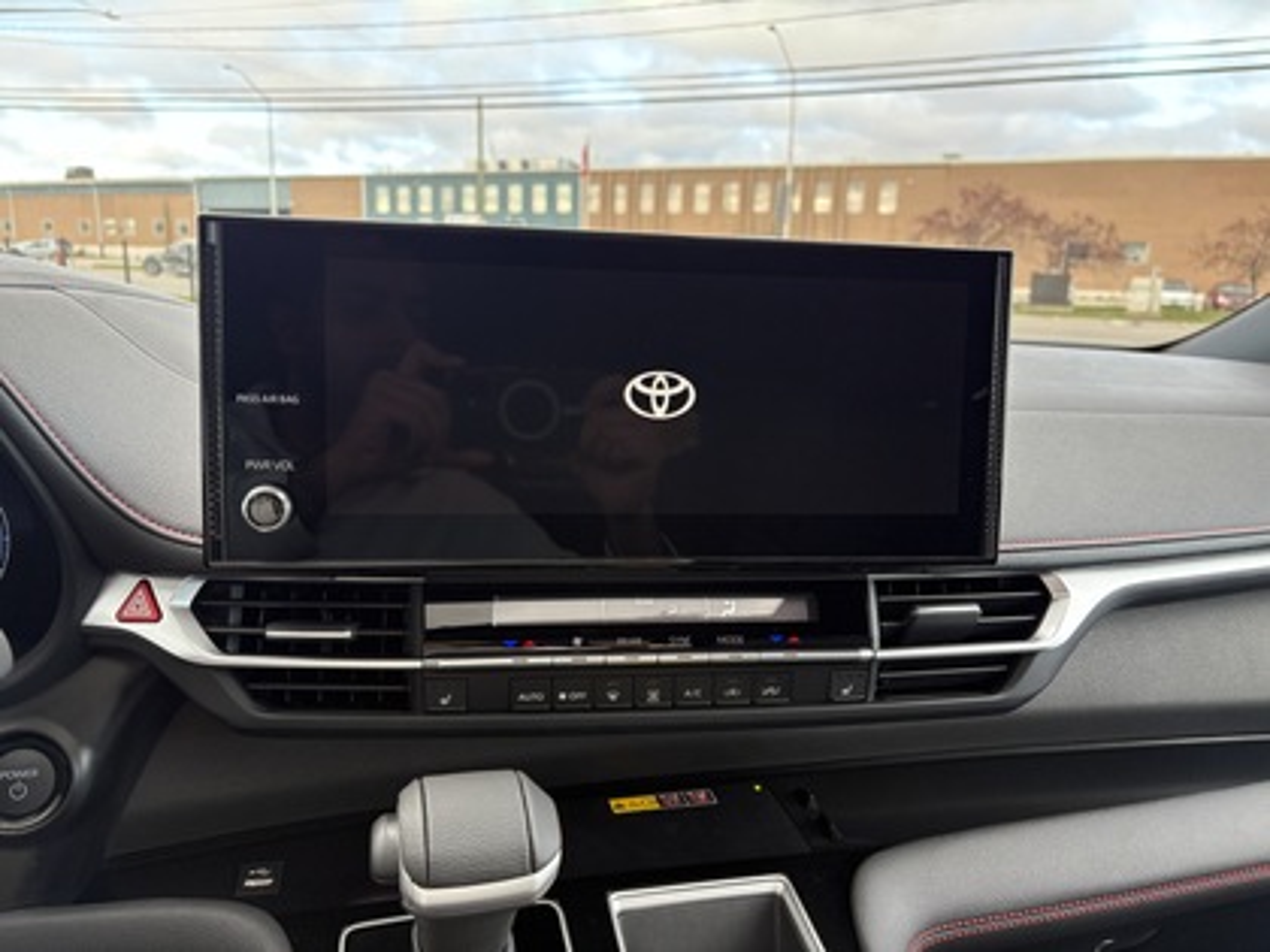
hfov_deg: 67.3
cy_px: 476
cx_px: 635
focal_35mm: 26
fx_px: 954
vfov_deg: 53.1
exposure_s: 1/121
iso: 64
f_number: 1.6
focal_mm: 5.96
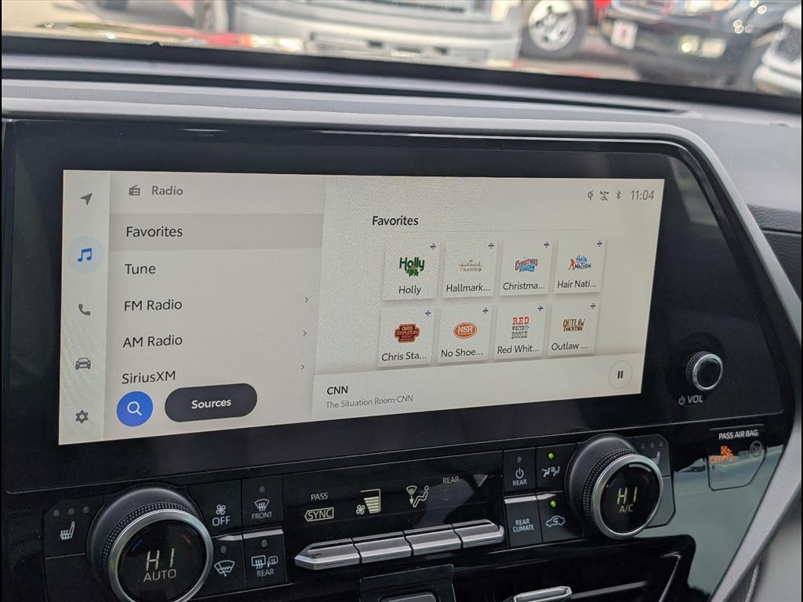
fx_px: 1137
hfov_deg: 38.9
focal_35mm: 49
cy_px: 301
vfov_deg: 29.7
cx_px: 402
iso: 23
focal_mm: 6.9
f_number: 1.68
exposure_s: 1/233
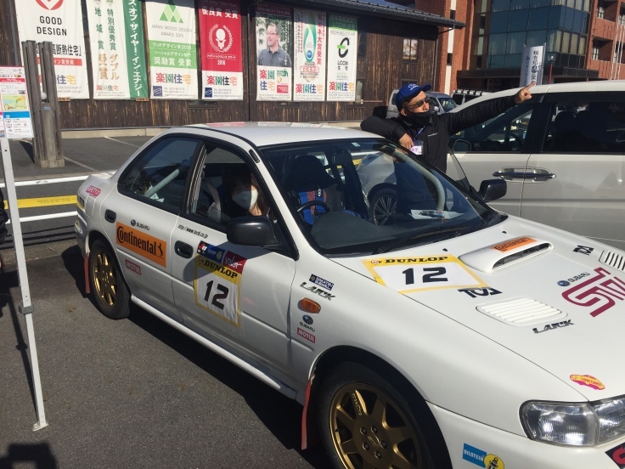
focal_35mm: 29
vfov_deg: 48.2
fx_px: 524
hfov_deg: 61.7
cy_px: 234
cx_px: 312
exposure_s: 1/4950
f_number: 2.2
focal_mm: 4.15
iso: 32
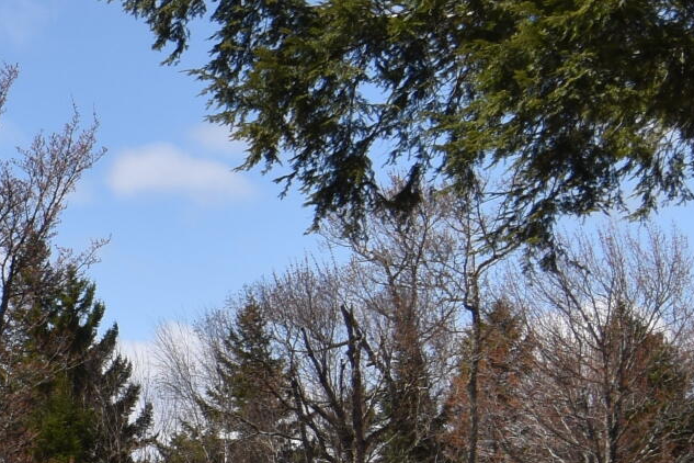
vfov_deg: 10.5
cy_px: 606
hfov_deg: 14.7
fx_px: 2467
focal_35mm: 128
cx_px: -411
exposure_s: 1/200
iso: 100
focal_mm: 18
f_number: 10
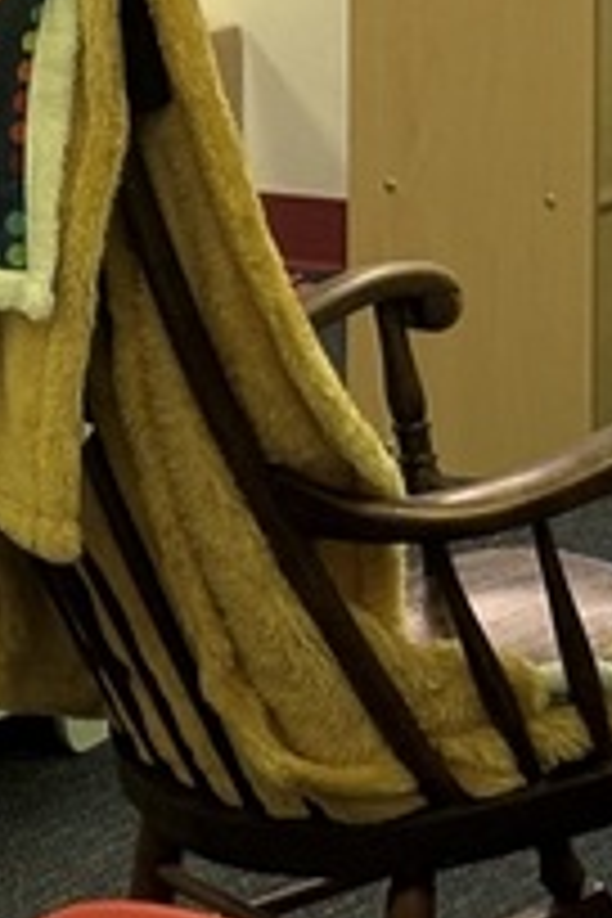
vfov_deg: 7.5
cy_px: -378
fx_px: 6910
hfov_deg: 4.8
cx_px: -1332
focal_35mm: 271
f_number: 1.6
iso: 80
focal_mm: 5.96
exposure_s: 1/60
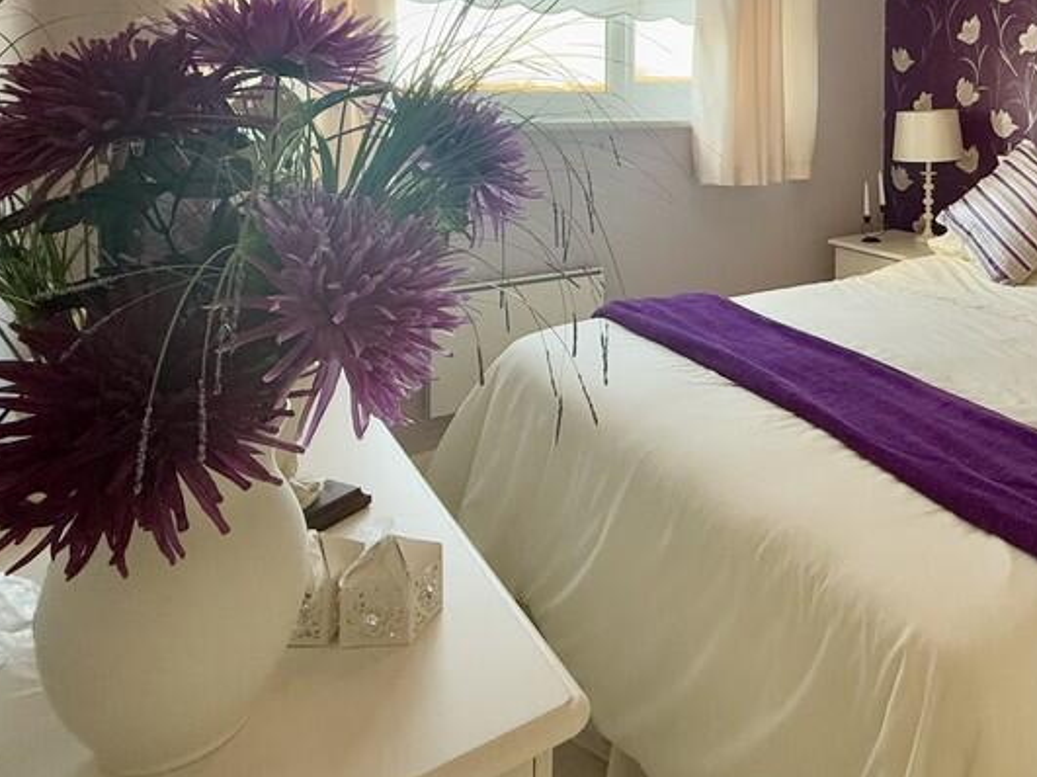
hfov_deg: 60.7
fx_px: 809
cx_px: 812
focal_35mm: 27
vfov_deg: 47.2
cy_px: 107
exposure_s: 1/100
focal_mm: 2.22
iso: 200
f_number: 2.2
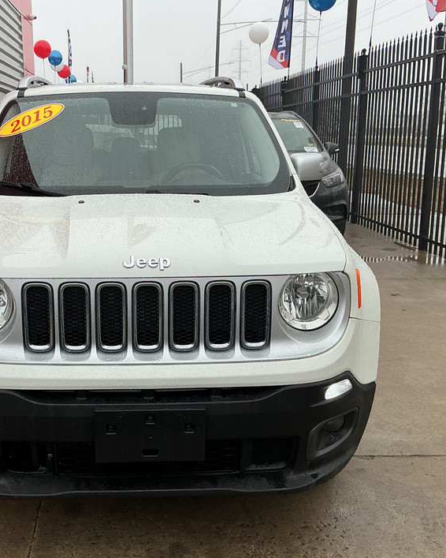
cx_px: 141
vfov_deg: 44.8
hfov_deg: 36.1
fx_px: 676
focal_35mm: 41
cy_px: 296
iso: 25
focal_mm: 3
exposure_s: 1/340
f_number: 1.8
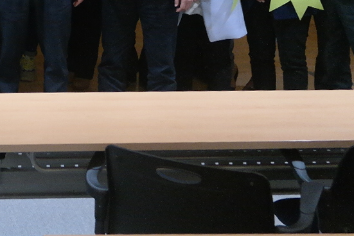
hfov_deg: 19.7
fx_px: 925
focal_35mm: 94
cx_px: -128
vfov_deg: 13.7
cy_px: -121
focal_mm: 20
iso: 1600
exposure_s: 1/40
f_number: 3.5
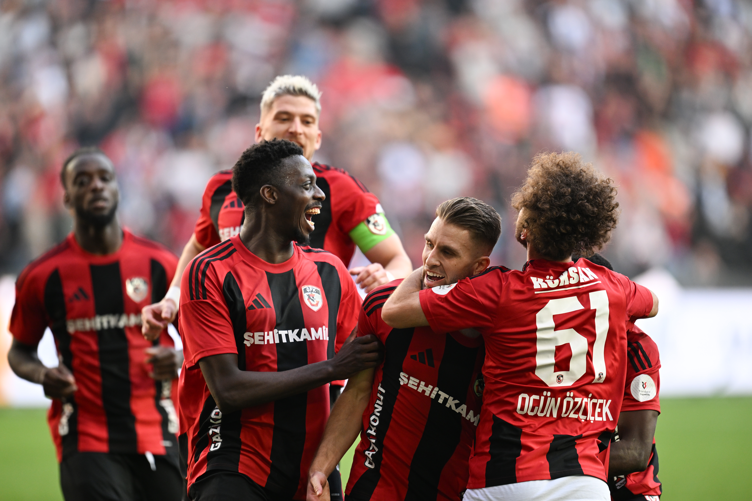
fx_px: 8355
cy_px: 250
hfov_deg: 5.2
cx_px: 376
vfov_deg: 3.4
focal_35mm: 400
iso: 900
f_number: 2.8
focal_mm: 400
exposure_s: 1/1000
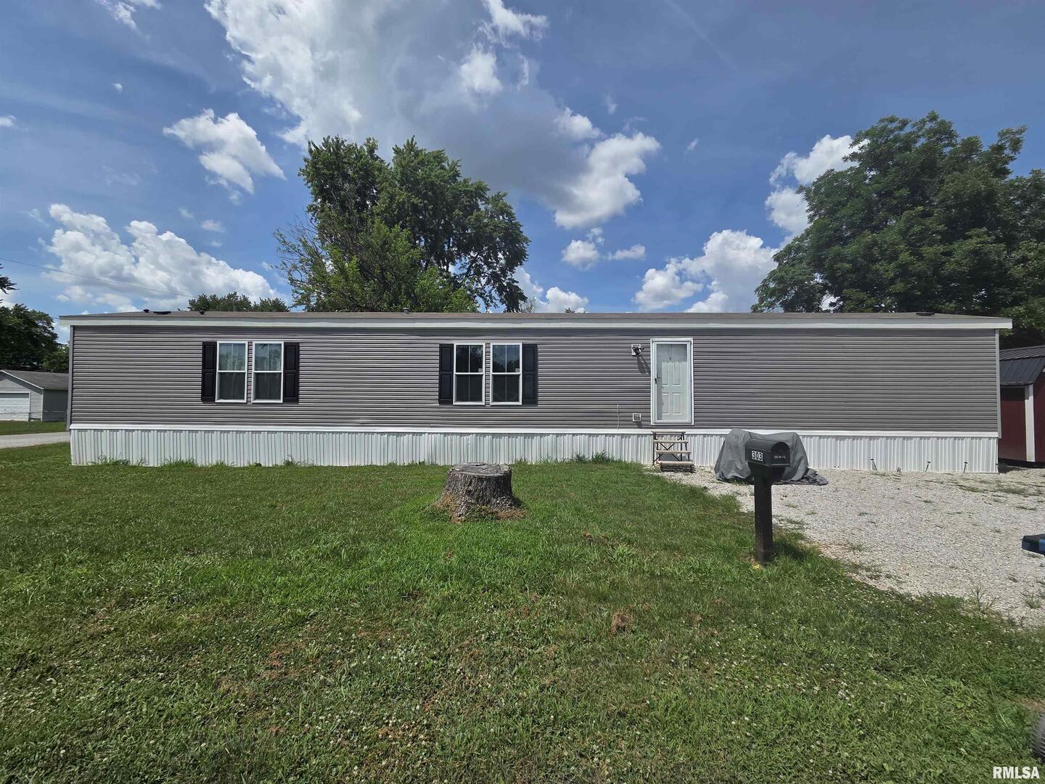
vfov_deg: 89.9
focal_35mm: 13
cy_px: 392
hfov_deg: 106.2
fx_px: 392
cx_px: 522
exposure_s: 1/3238
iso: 50
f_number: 2.2
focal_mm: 2.2
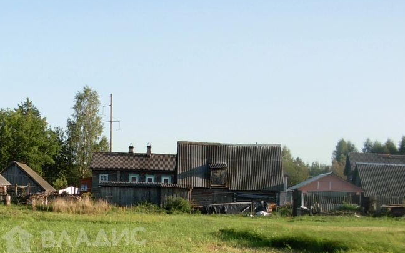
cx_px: 75
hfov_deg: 26.0
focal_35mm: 78
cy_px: 236
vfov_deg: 16.5
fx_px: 861
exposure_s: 1/627
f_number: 2.9
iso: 79
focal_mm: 6.3
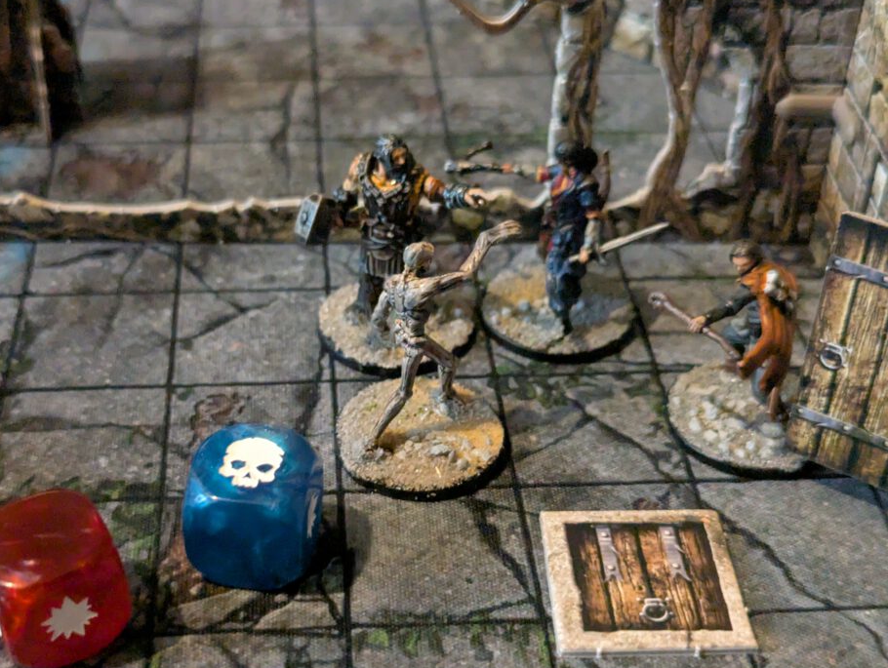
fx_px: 1387
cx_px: 389
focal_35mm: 54
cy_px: 368
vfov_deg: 27.1
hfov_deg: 35.5
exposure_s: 1/50
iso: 1788
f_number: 1.85
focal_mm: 6.81
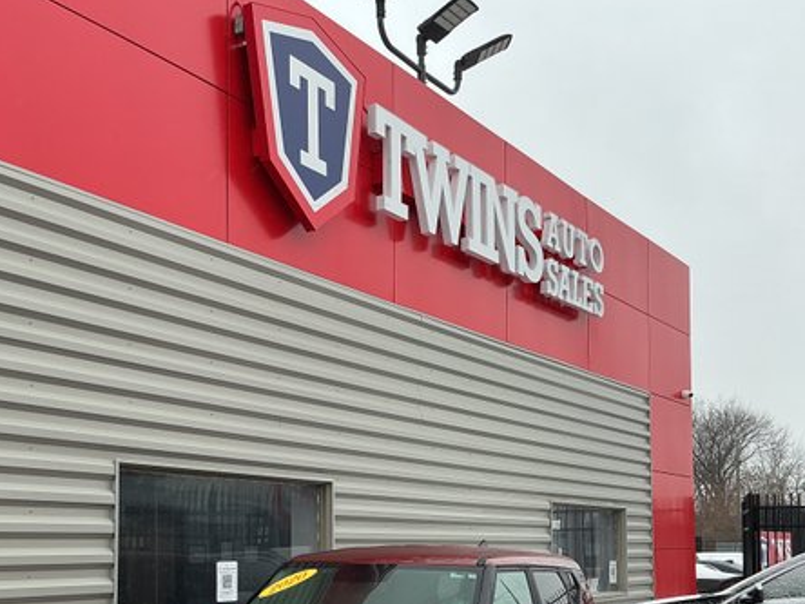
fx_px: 1093
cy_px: 482
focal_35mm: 47
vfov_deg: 30.2
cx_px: 384
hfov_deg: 40.4
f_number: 1.8
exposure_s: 1/435
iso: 25
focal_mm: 3
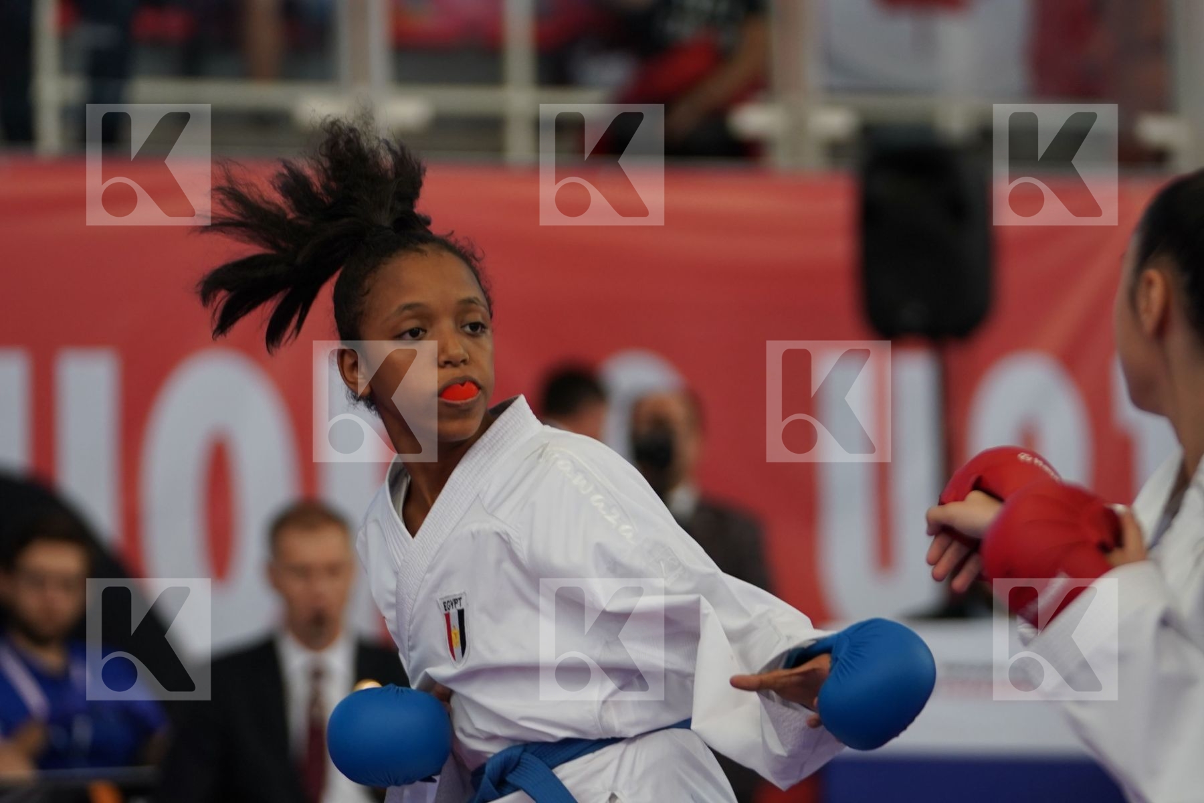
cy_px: 402
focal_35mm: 214
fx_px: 7157
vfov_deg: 6.4
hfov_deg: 9.6
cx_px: 602
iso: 1000
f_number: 2.8
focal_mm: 143
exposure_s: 1/800
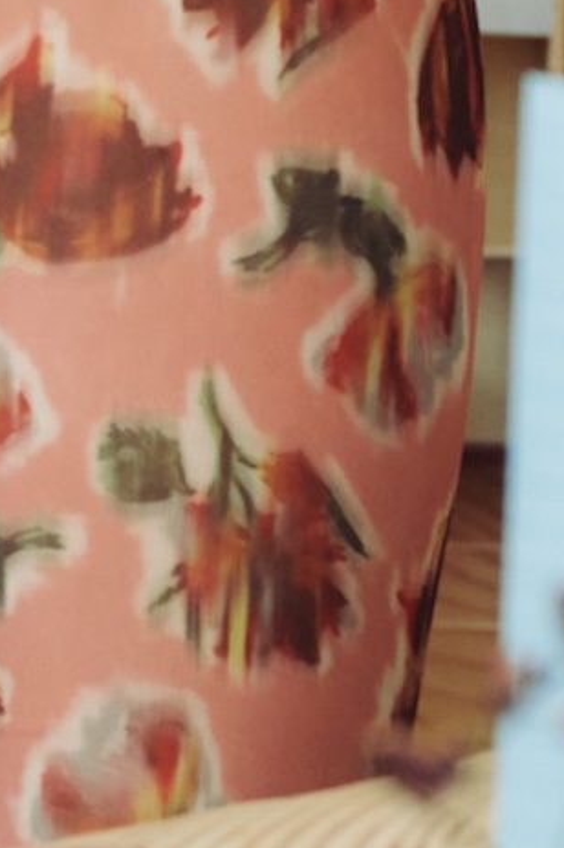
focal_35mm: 402
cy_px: -112
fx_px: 9460
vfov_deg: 5.1
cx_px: -520
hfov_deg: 3.4
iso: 800
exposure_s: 1/100
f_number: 6.3
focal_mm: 62
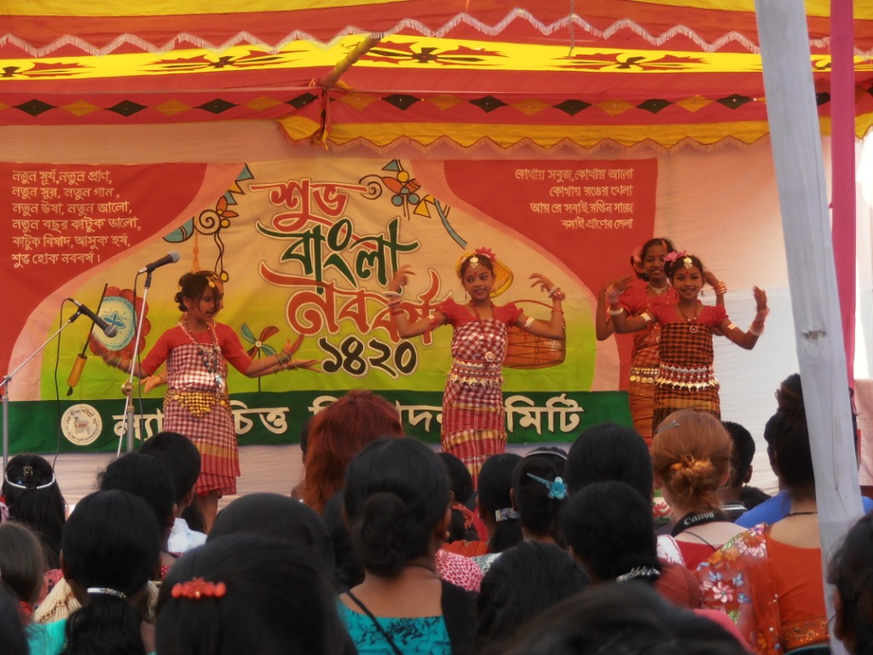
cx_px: 436
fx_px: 4186
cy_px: 328
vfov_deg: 8.9
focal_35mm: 166
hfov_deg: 11.9
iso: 125
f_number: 5.9
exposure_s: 1/80
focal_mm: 29.44
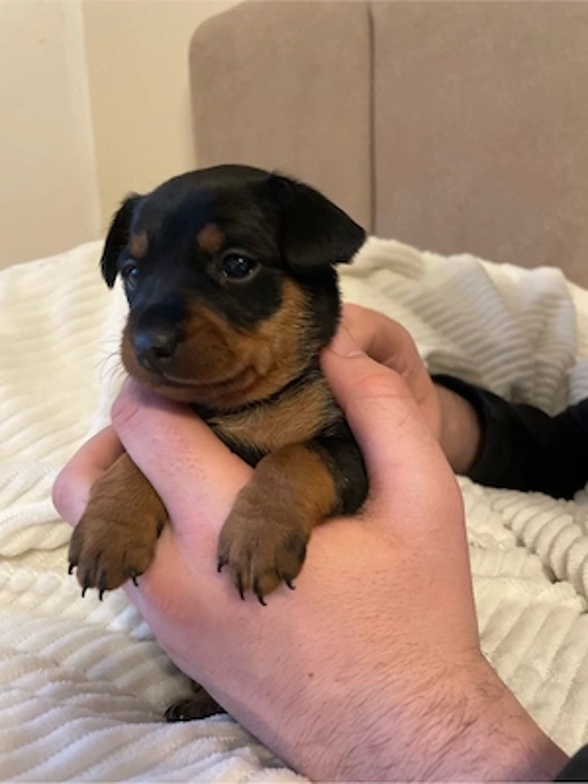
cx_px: 294
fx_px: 589
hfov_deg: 53.1
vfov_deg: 67.3
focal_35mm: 26
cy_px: 392
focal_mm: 4.2
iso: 400
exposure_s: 1/50
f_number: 1.6
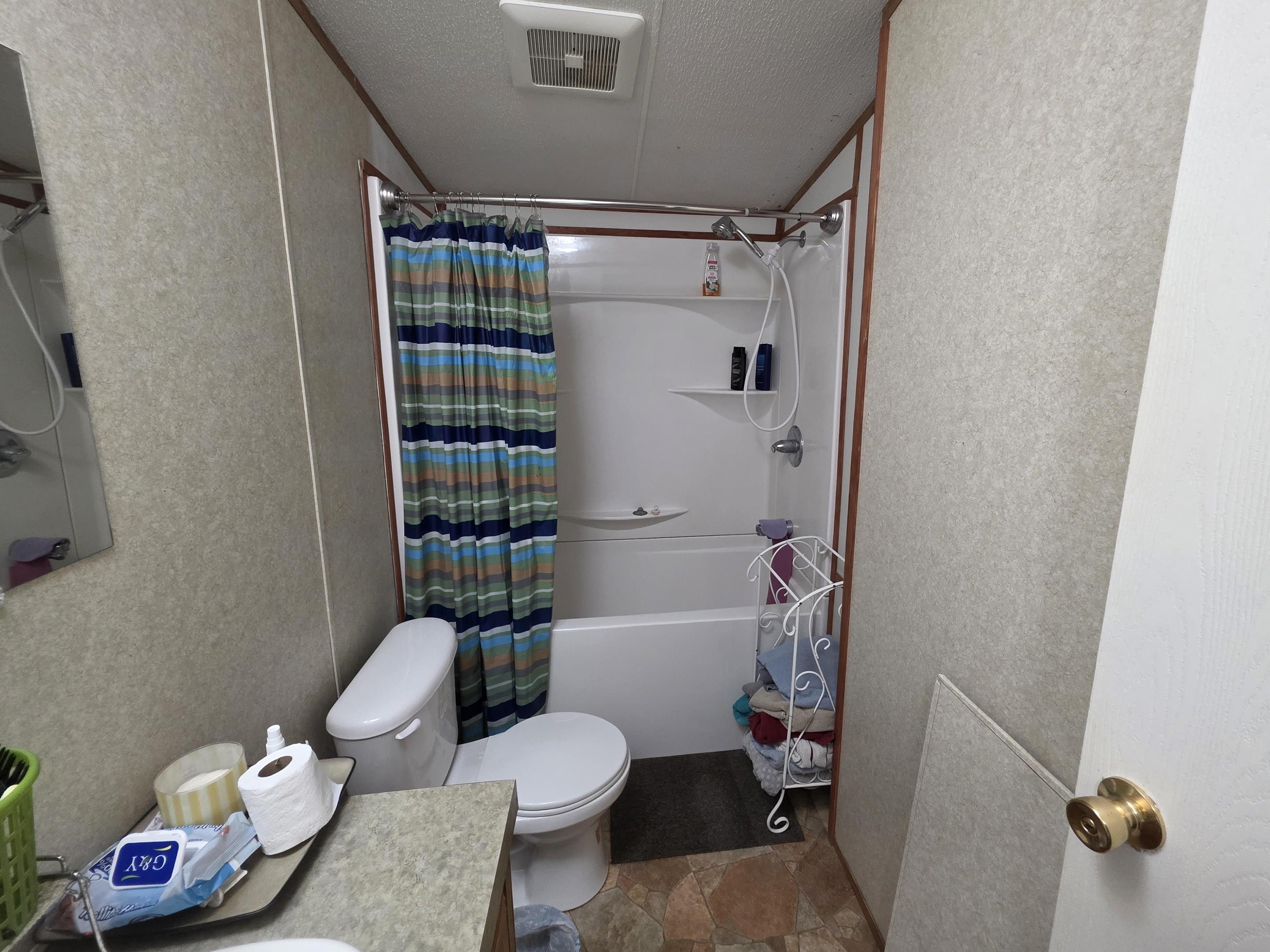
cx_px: 679
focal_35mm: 14
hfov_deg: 101.9
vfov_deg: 85.6
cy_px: 446
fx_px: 514
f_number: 1.9
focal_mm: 2.2
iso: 250
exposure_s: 1/120
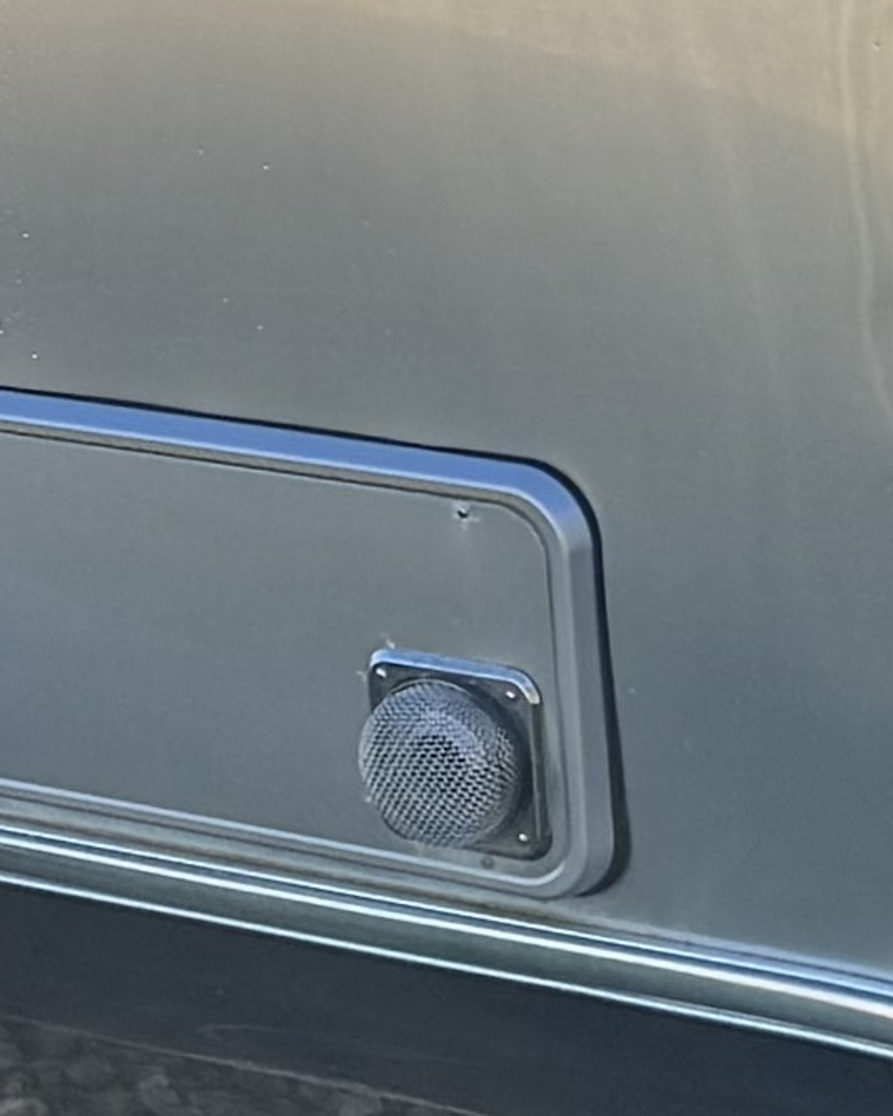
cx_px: -290
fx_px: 6609
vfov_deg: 9.6
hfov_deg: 7.6
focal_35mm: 200
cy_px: 172
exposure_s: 1/1721
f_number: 1.78
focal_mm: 6.76
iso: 80
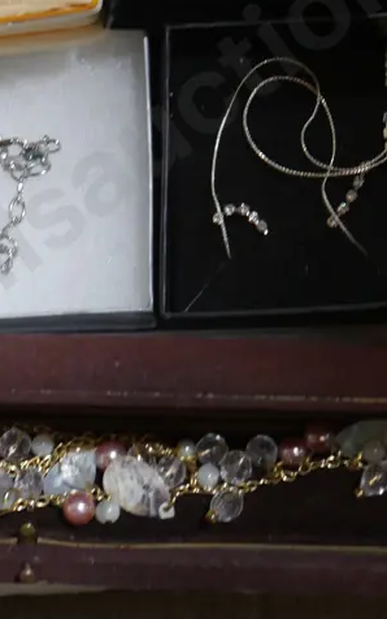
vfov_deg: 18.1
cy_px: 135
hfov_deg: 11.5
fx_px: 1921
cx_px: 164
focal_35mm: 114
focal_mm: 25
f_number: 5.3
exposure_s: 1/60
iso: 640
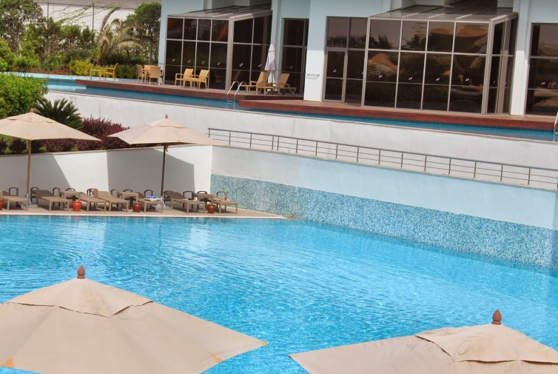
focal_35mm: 105
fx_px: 1630
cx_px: 197
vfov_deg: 13.1
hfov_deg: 19.4
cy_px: 214
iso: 100
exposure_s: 1/320
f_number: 9
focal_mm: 46
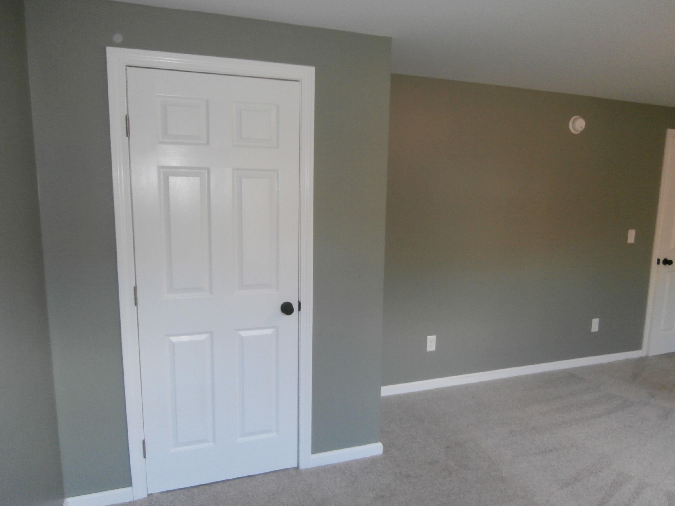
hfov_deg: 71.6
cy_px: 253
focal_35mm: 24
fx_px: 468
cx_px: 338
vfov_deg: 56.8
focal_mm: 4.2
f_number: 3
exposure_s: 1/30
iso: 200
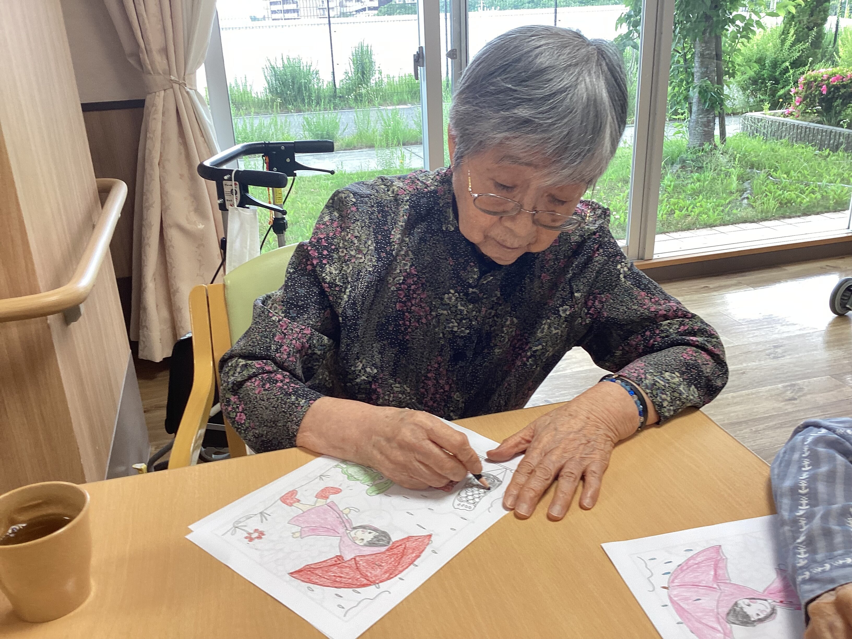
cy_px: 320
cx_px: 426
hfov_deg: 58.4
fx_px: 763
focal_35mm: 31
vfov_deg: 45.4
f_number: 2.4
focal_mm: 3.3
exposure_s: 1/60
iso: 50
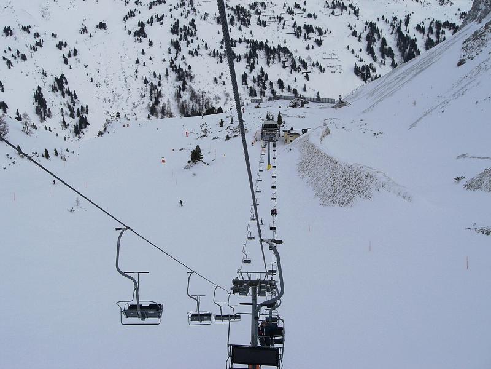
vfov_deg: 37.7
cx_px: 246
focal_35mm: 38
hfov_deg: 49.0
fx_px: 539
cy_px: 184
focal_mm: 6.3
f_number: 4.4
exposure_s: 1/1600
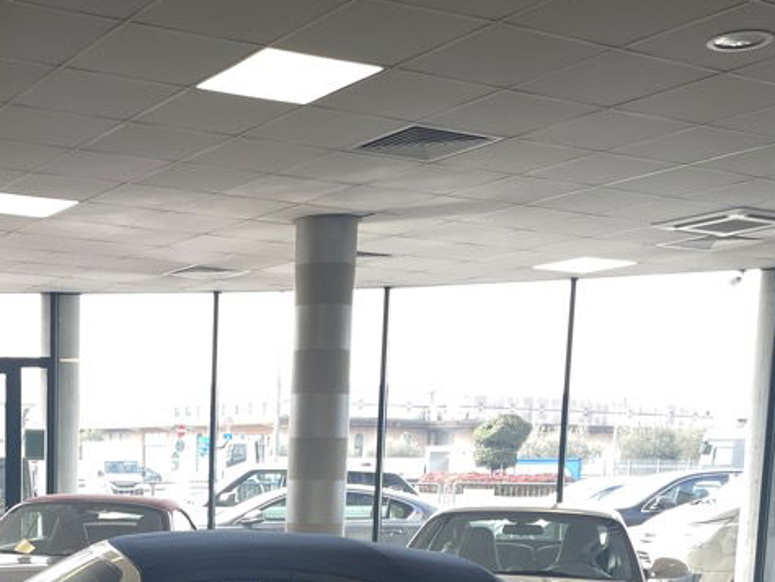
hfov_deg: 33.0
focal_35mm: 56
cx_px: 117
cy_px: 616
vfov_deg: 24.6
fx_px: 1255
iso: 80
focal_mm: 4.2
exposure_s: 1/100
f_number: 1.6
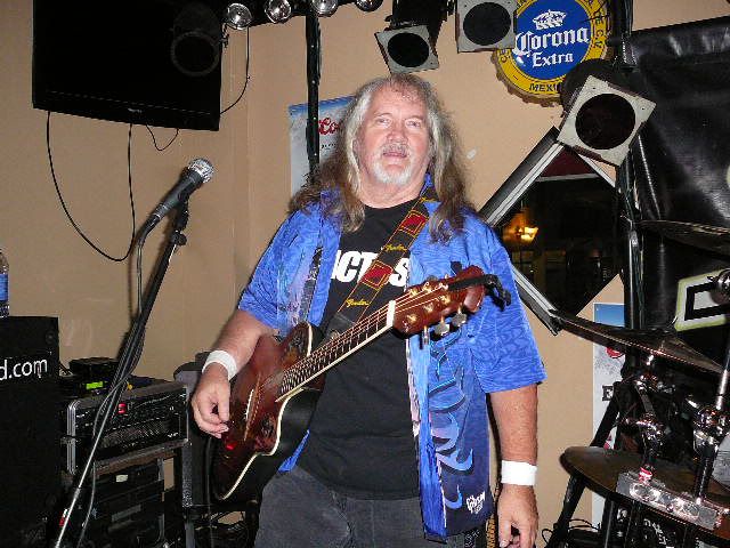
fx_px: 738
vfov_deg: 40.7
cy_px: 274
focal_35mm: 35
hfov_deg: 52.6
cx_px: 365
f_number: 2.8
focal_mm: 5.2
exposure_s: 1/30
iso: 250
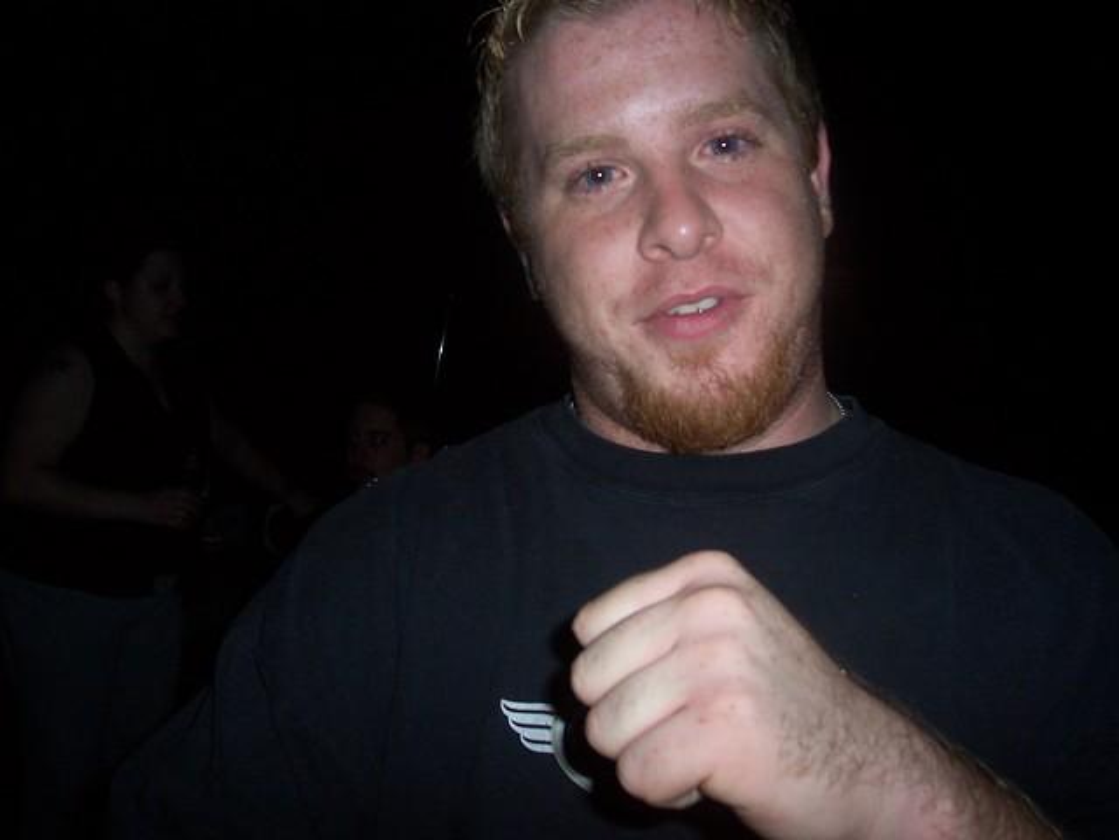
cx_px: 560
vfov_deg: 38.7
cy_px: 420
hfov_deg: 50.1
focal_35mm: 37
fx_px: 1196
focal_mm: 5.6
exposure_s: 1/60
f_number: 2.8
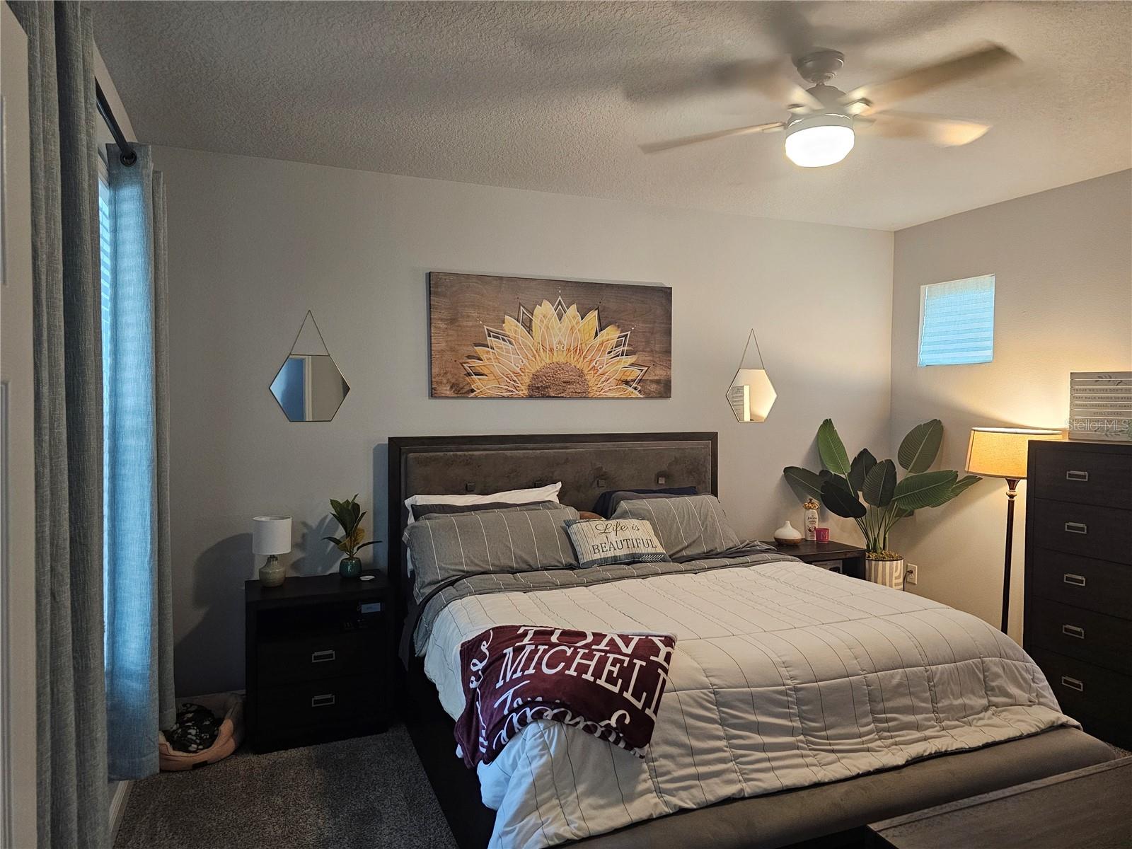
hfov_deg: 73.9
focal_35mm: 23
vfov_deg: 58.9
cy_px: 424
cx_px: 566
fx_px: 752
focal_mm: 6.3
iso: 640
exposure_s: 1/40
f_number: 1.7
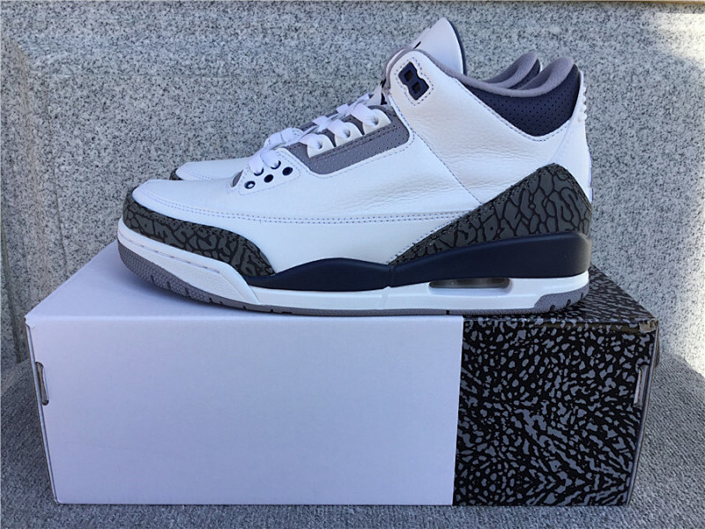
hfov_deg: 58.4
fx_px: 631
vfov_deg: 45.4
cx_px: 352
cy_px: 264
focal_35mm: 31
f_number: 2.4
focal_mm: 3.3
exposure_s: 1/578
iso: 25
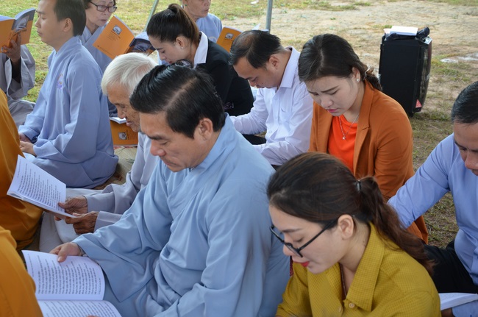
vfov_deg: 25.7
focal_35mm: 52
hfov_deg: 37.9
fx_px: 696
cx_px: 239
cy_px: 158
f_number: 7.1
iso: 640
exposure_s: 1/160
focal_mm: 35
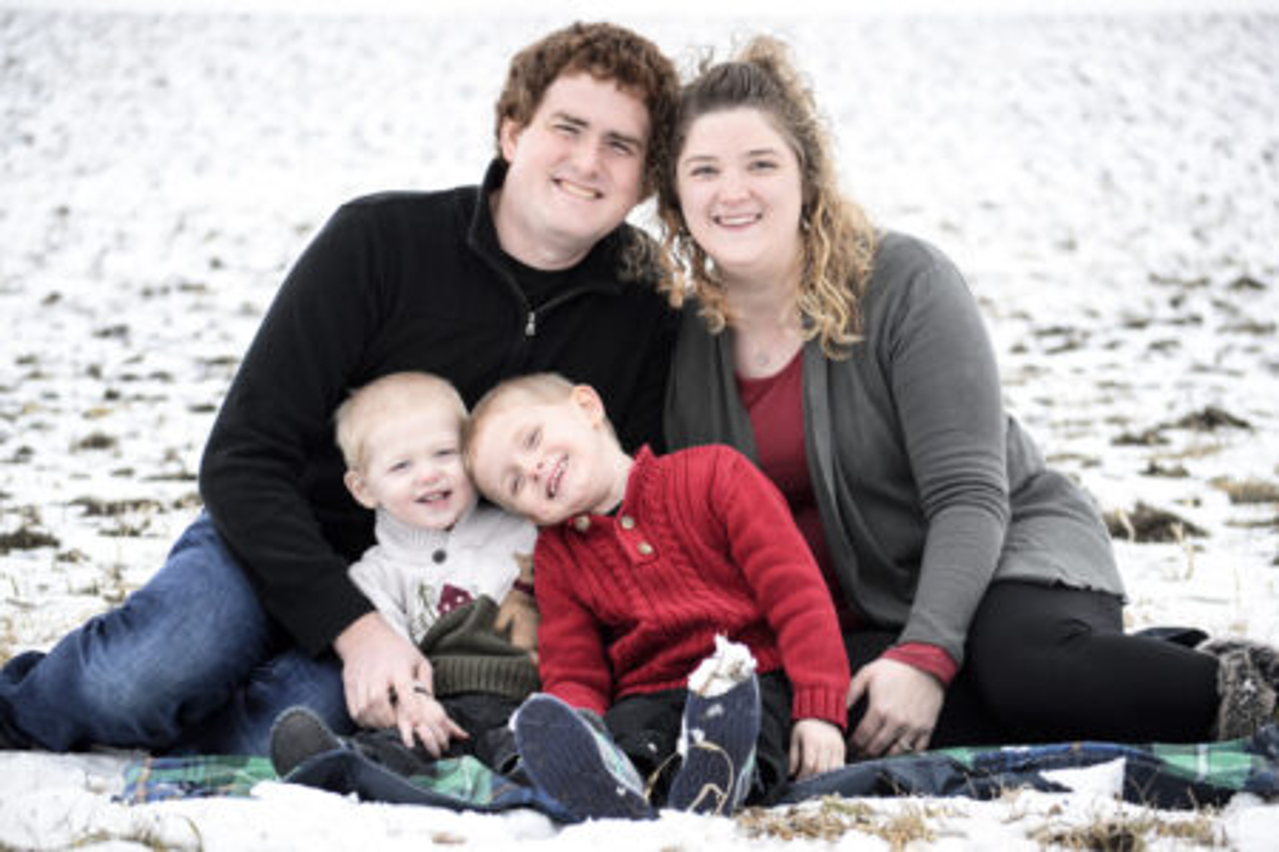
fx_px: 5329
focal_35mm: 150
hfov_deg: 13.7
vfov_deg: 9.1
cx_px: 640
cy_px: 426
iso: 400
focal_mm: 100
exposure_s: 1/160
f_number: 5
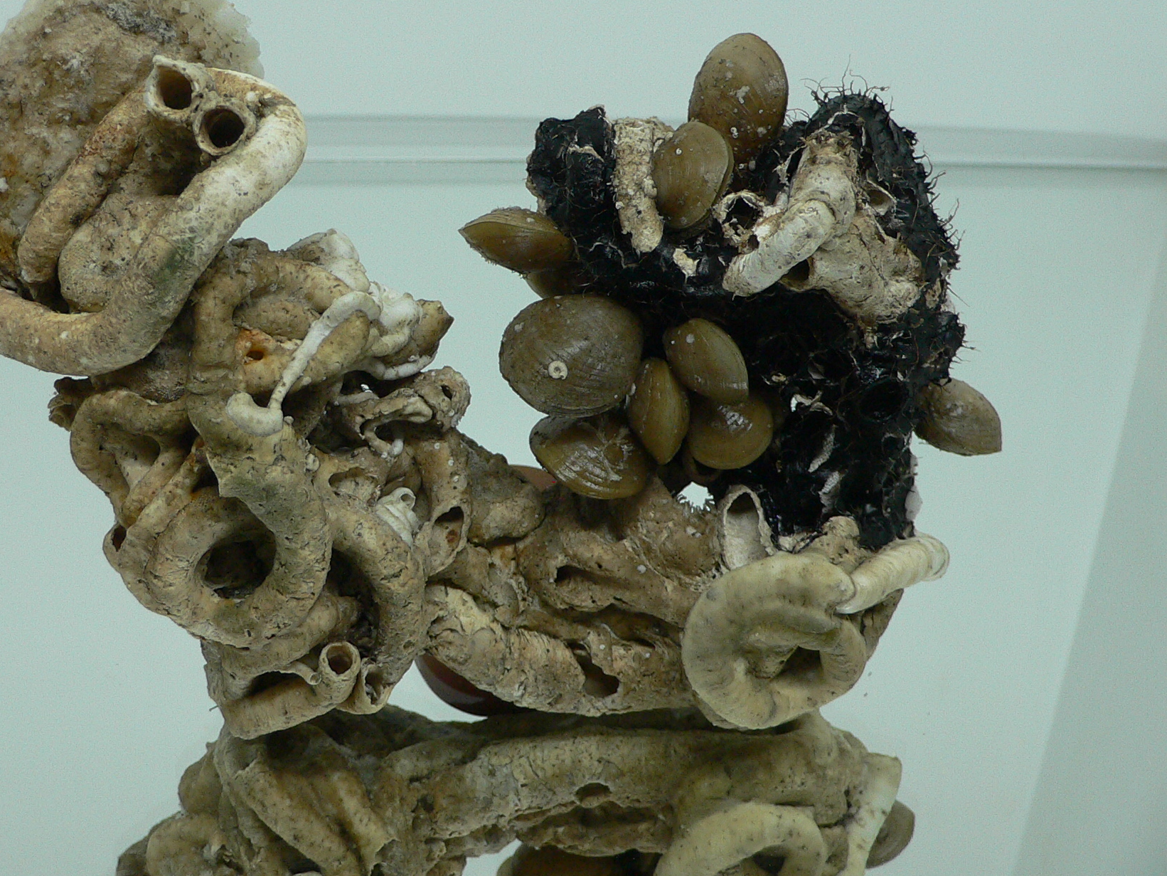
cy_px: 376
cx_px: 474
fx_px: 1450
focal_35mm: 43
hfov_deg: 43.7
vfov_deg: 33.5
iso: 150
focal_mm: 4.6
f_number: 2.8
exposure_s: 1/60
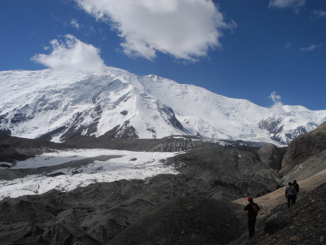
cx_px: 163
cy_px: 122
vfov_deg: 44.2
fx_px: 301
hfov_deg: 56.8
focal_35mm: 32
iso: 100
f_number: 6.3
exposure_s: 1/1048
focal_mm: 6.8
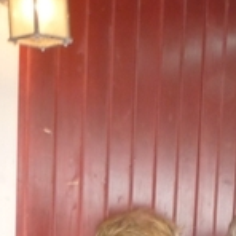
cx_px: 263
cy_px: 472
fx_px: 910
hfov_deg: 14.4
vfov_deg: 12.9
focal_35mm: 118
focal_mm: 5.5
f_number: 2.8
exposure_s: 1/30
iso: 160
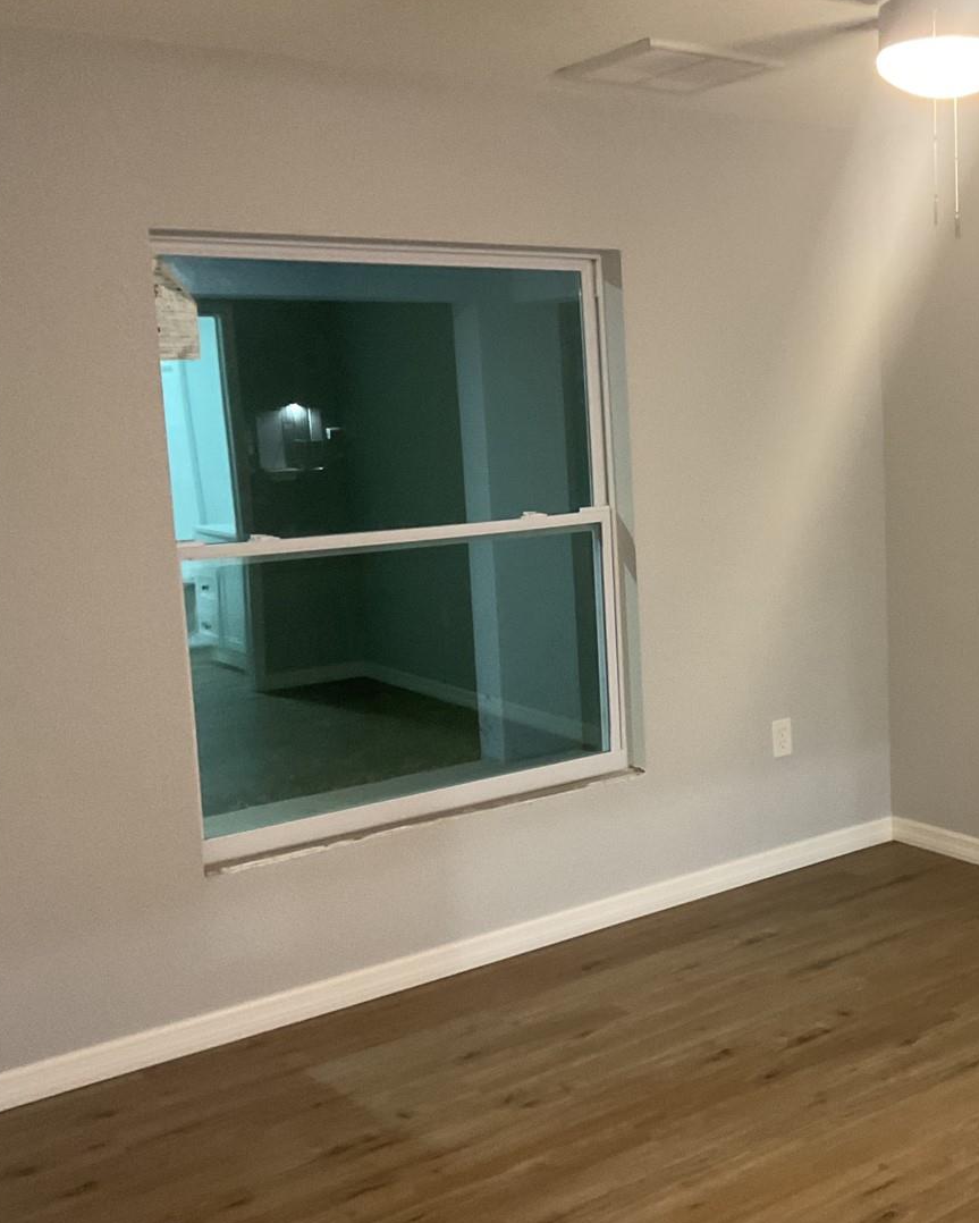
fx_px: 1521
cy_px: 602
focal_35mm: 42
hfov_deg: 34.2
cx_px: 836
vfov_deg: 43.8
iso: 200
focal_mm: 3
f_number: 1.8
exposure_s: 1/40
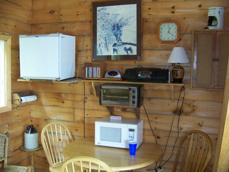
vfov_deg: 39.7
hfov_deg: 51.4
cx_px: 114
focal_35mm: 36
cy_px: 86
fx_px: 238
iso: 200
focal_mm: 5.85
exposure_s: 1/30
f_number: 2.8
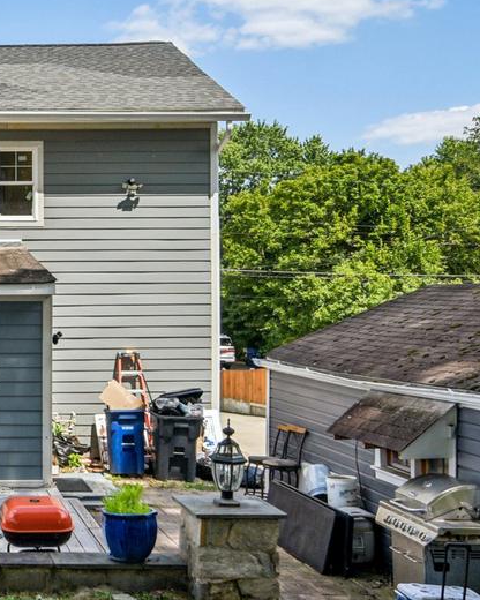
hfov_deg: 25.8
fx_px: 923
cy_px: 306
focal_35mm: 52
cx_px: -110
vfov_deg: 36.0
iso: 400
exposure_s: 1/1600
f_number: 7.1
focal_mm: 20
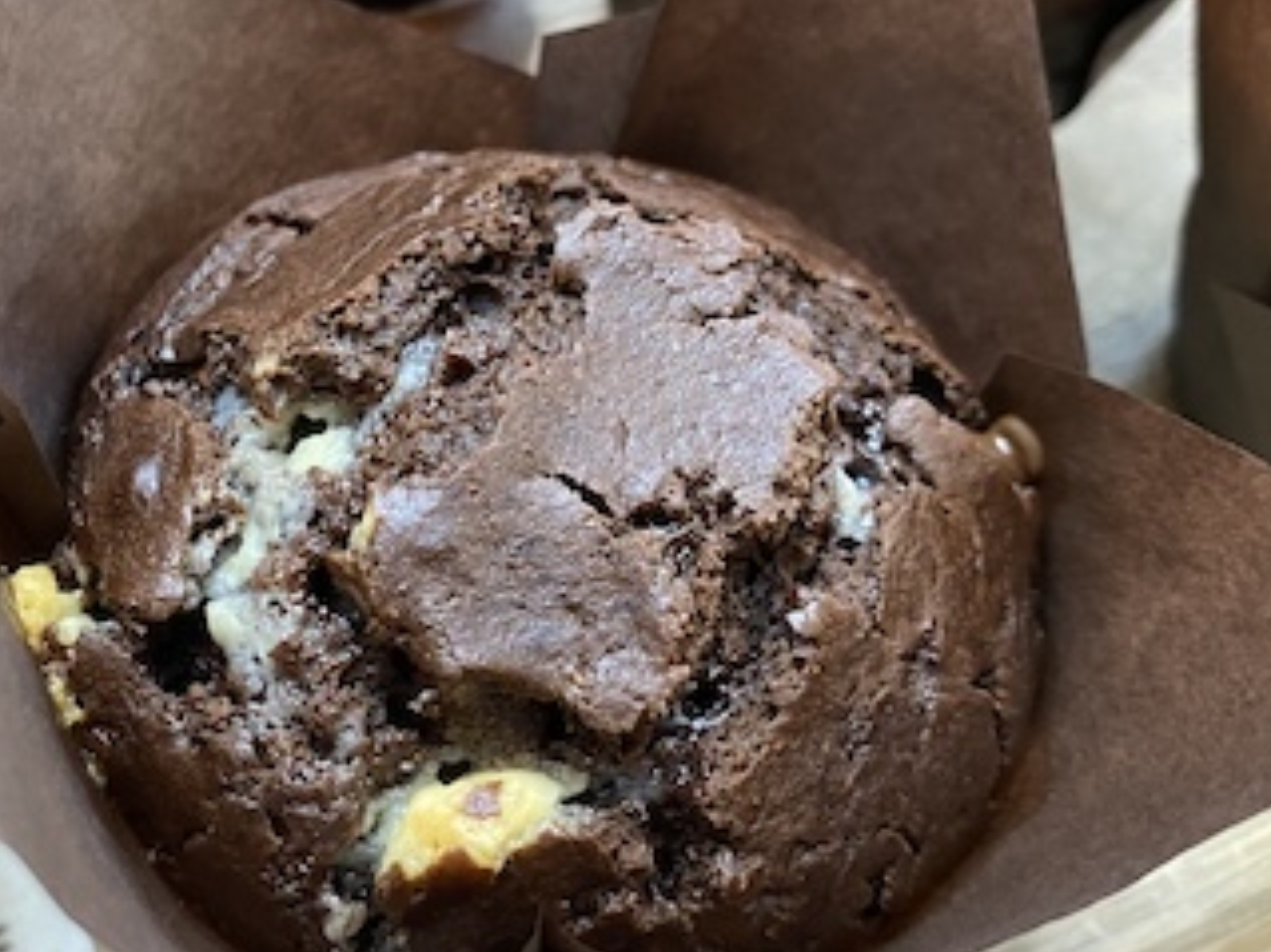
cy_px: 498
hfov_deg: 40.0
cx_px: 422
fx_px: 1725
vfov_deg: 30.9
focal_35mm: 47
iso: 500
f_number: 1.8
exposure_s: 1/25
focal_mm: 4.25
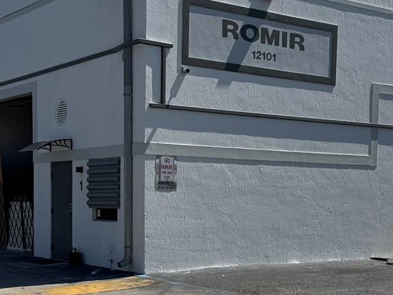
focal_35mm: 67
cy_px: 240
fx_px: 761
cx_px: 185
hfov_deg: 29.0
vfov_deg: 21.6
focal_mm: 6.76
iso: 80
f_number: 1.78
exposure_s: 1/7092
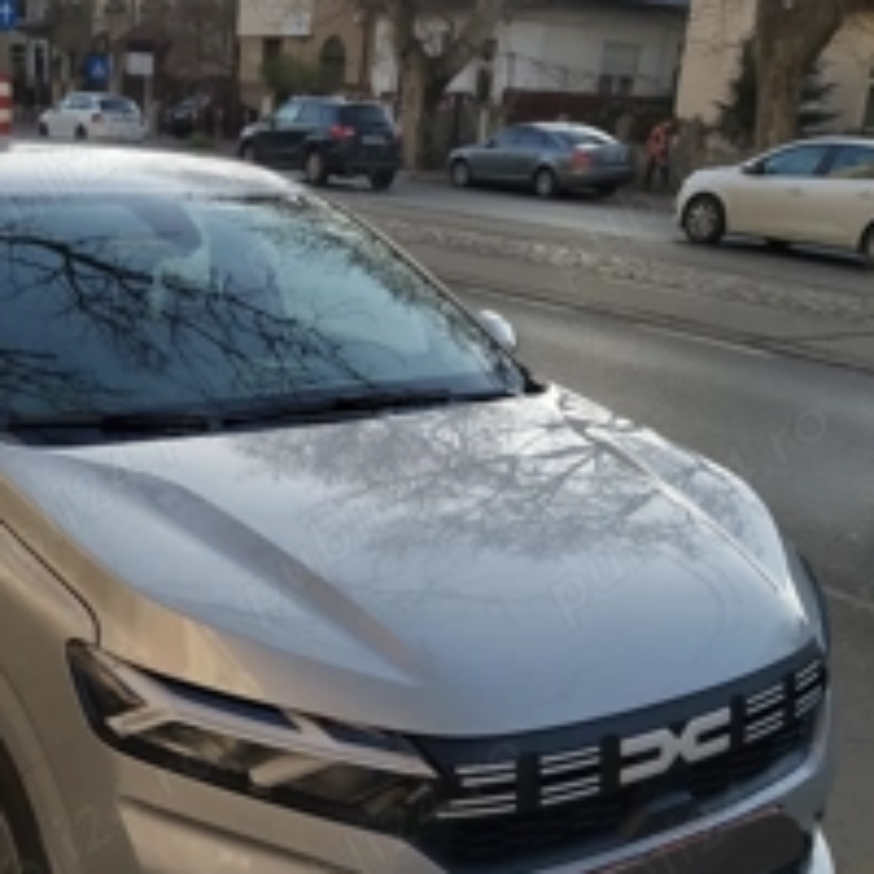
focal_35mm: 46
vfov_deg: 36.4
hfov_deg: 36.0
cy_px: 581
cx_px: 227
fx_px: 1314
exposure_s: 1/625
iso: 64
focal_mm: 3.92
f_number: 1.7
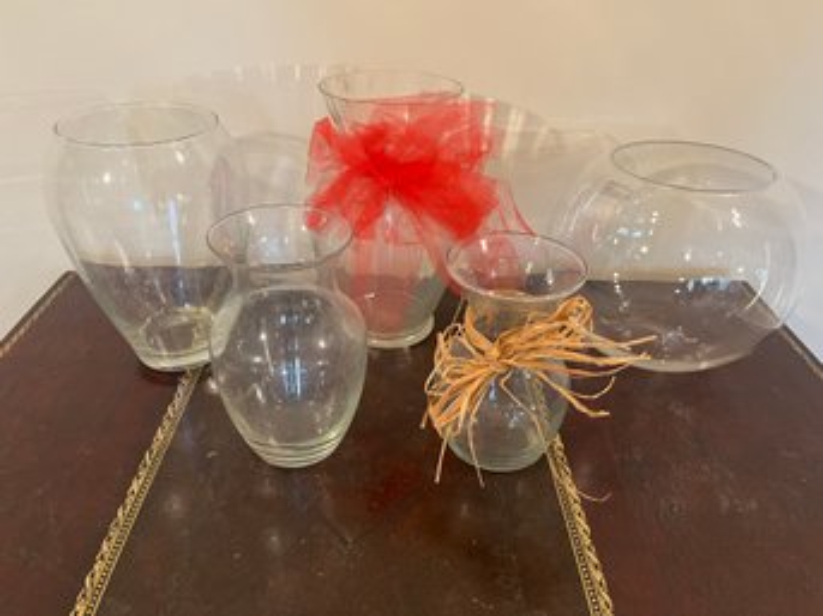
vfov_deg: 53.0
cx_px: 412
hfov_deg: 67.3
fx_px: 618
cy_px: 308
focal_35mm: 26
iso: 250
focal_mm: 5.1
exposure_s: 1/60
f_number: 1.6
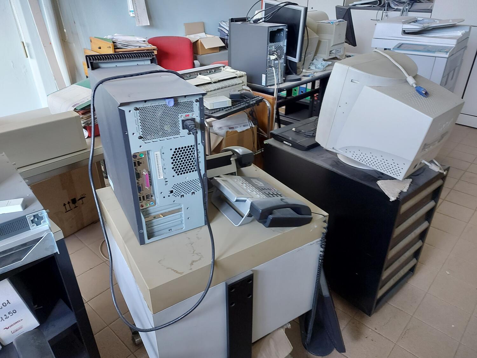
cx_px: 238
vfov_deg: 56.8
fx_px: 331
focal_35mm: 24
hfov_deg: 71.6
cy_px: 179
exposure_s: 1/33
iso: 250
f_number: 1.8
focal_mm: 5.23
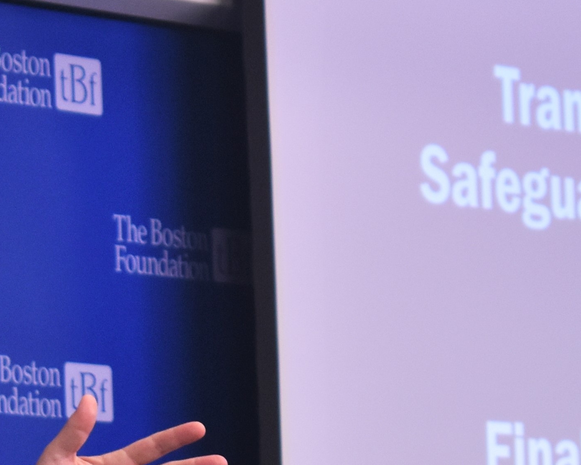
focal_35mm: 329
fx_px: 5658
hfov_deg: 5.9
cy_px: 591
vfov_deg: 4.7
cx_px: 157
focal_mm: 55
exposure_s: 1/60
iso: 800
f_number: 5.6
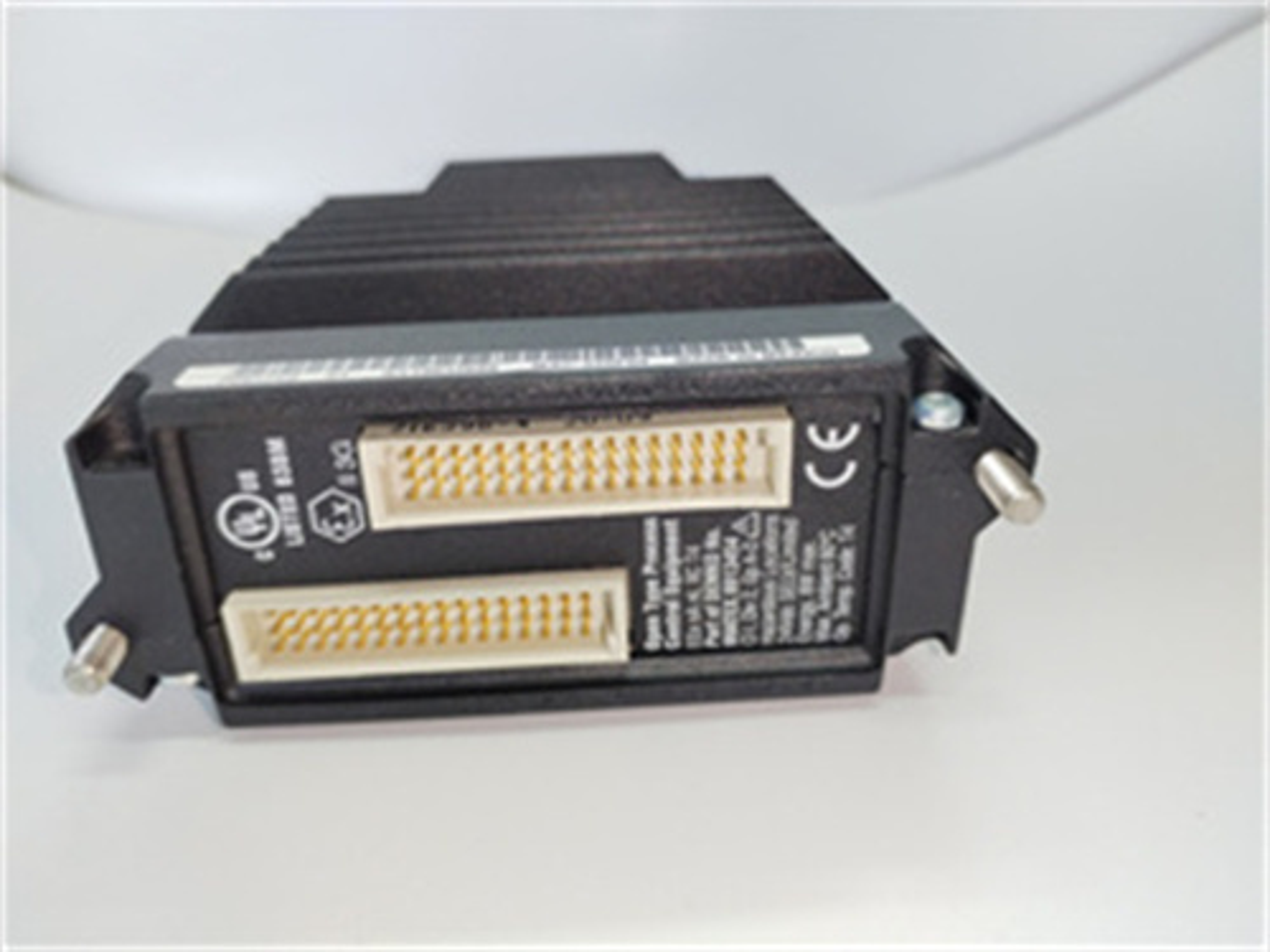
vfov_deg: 53.1
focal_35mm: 26
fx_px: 954
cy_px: 476
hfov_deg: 67.3
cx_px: 635
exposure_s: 1/50
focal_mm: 4.75
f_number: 1.8
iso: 125
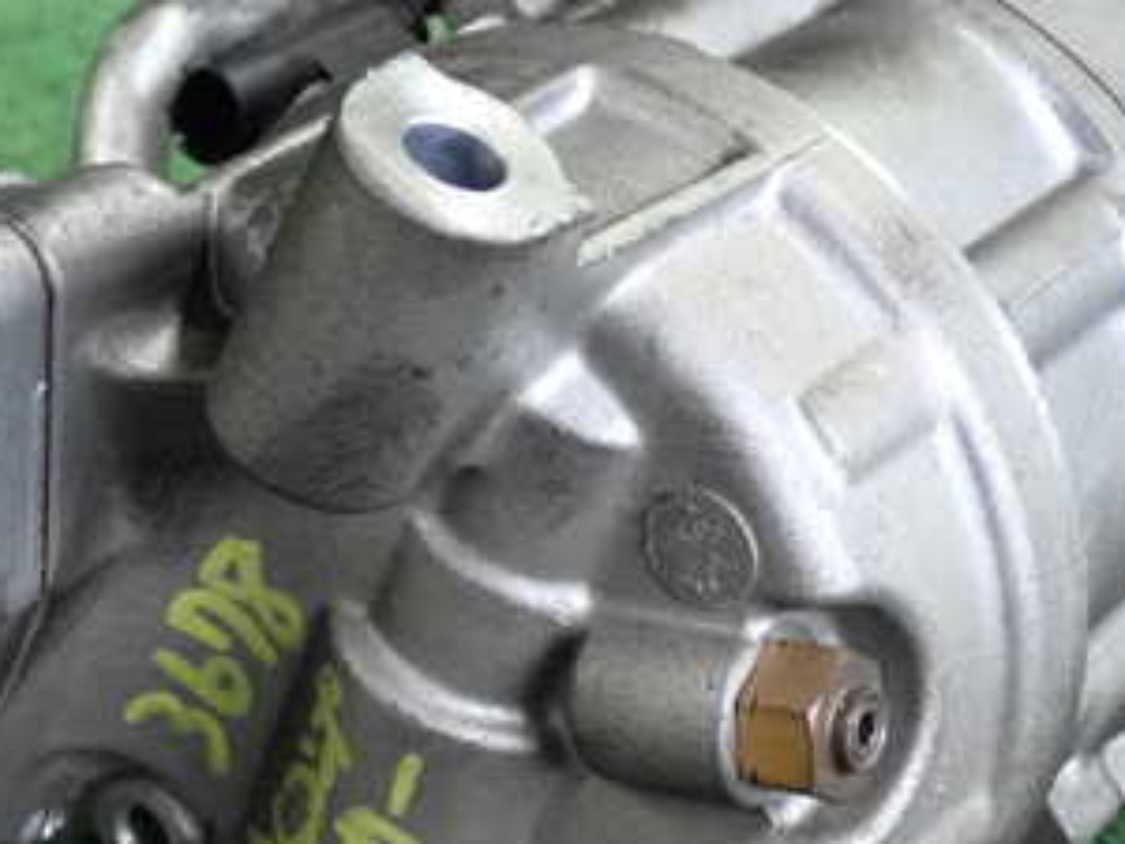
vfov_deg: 15.7
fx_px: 3055
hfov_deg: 20.9
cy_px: 394
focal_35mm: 94
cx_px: 562
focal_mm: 8.4
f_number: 3.1
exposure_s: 1/125
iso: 2000
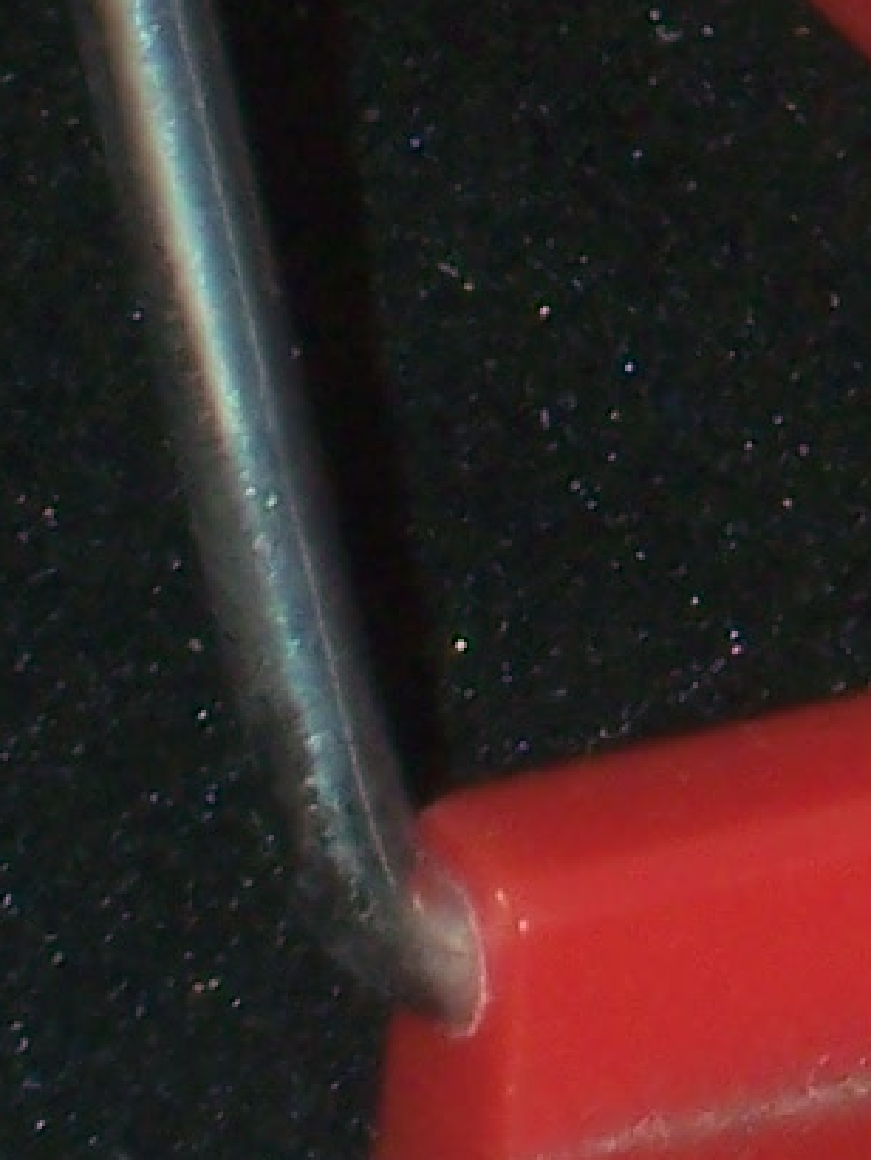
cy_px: -1700
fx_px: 23594
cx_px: 2797
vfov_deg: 2.8
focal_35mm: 704
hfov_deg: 2.1
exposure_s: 1/100
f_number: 4.6
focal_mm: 16.8
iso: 80
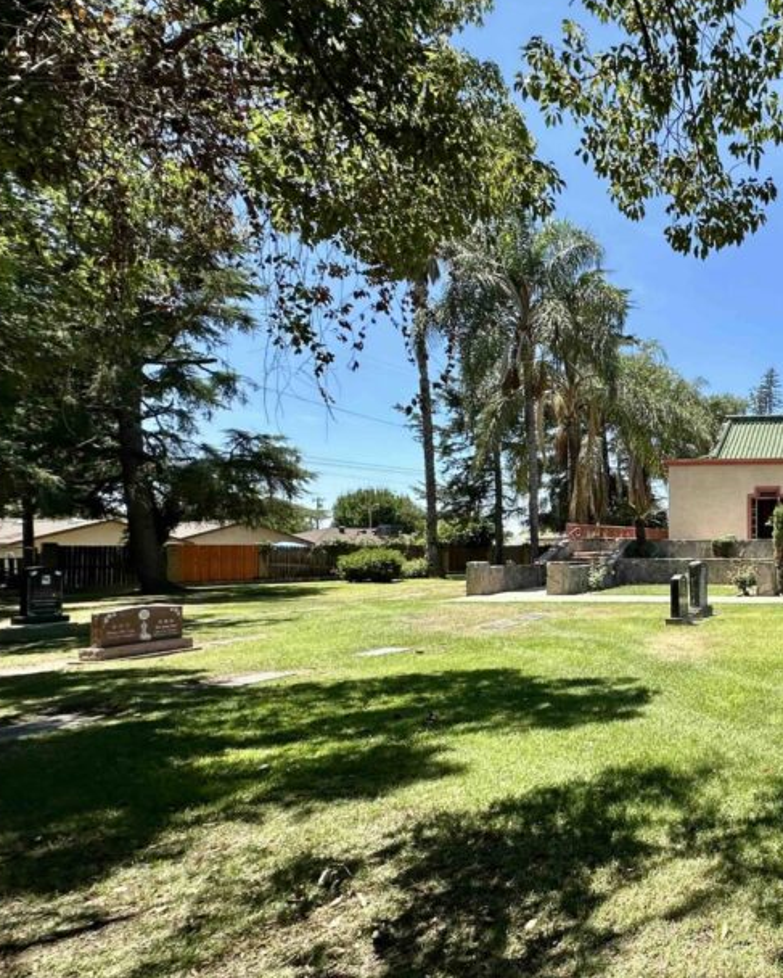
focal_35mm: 23
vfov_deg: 72.3
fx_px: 666
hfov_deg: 48.8
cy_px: 542
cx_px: 799
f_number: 2.2
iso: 50
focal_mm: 2.22
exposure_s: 1/1401
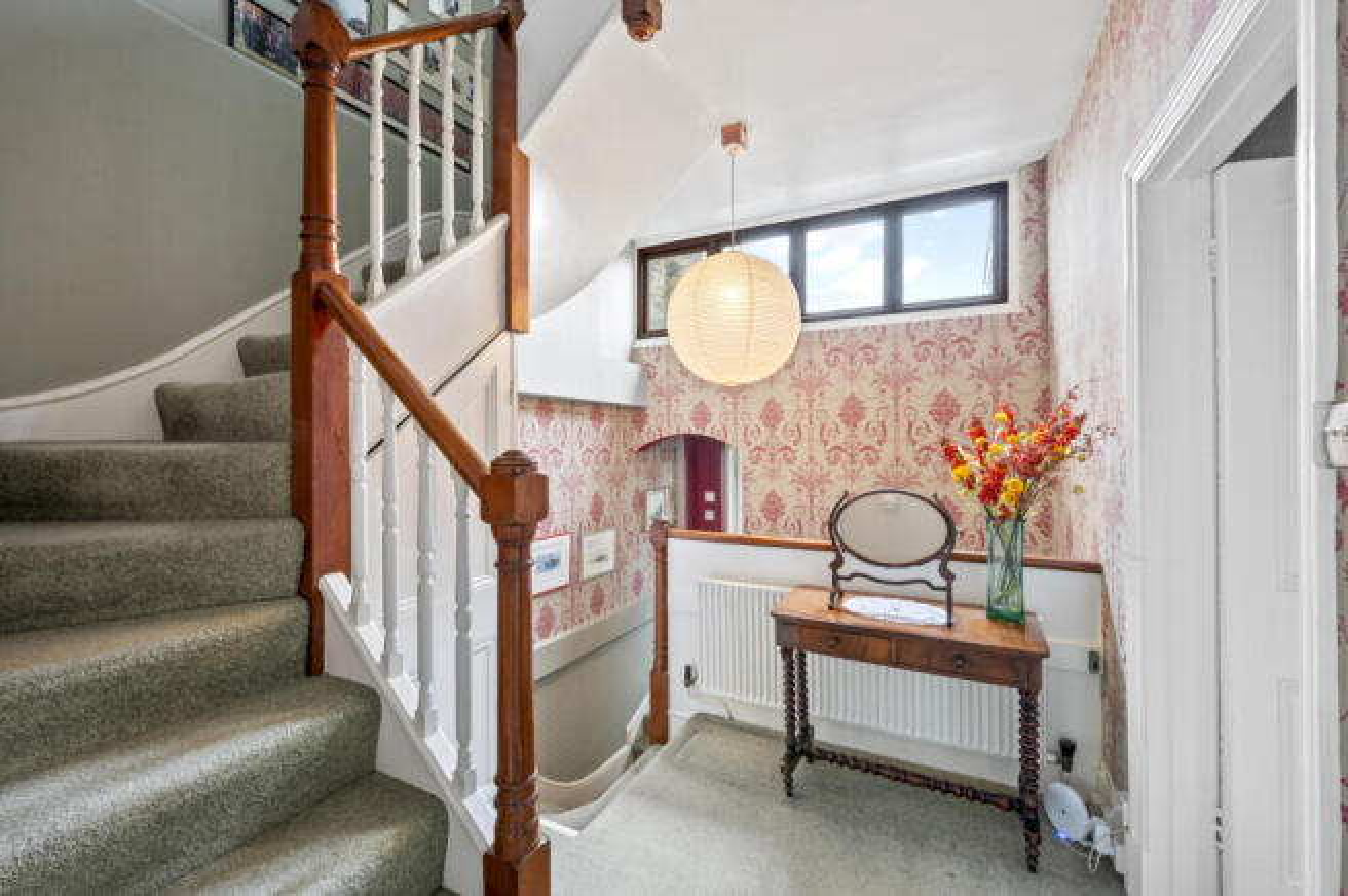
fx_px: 524
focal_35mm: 14
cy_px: 448
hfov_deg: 104.3
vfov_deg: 81.1
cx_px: 674
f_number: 16
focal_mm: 14
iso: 200
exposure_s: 2.5
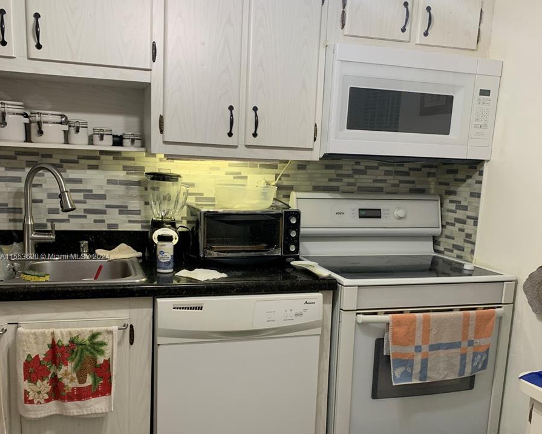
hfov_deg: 52.8
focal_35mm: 34
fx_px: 545
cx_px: 271
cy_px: 257
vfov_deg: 43.2
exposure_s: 1/60
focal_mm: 4.25
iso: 64
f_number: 1.8
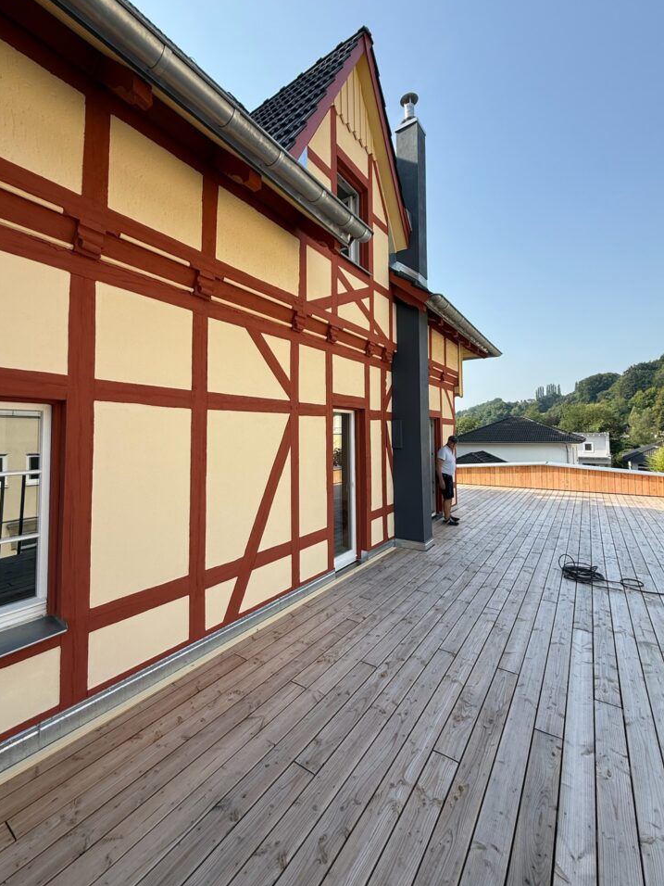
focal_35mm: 15
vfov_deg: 98.1
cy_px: 421
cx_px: 323
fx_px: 384
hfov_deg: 81.7
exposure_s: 1/830
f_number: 2.2
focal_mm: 2.22
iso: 50
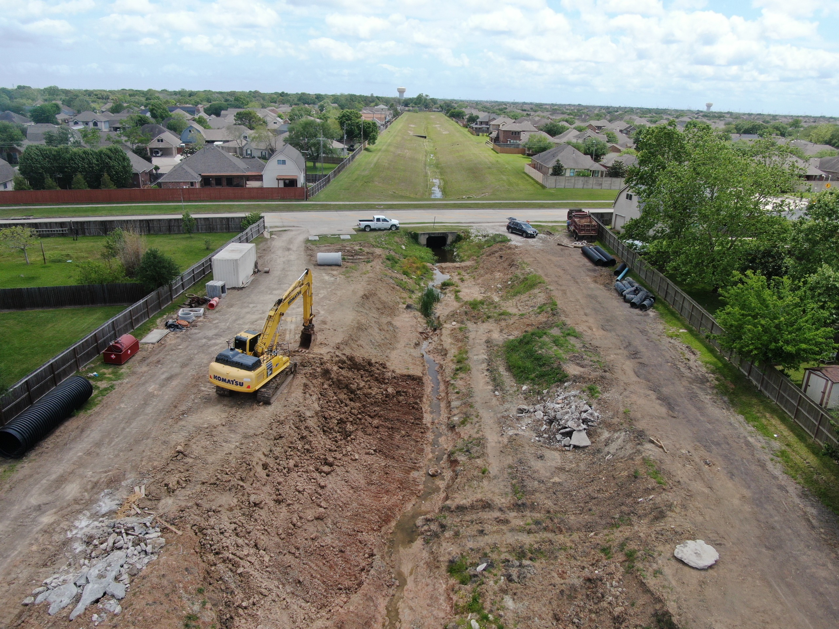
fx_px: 582
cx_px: 420
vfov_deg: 56.8
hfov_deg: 71.6
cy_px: 314
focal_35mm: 24
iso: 100
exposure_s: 1/1250
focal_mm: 4.39
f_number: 2.8
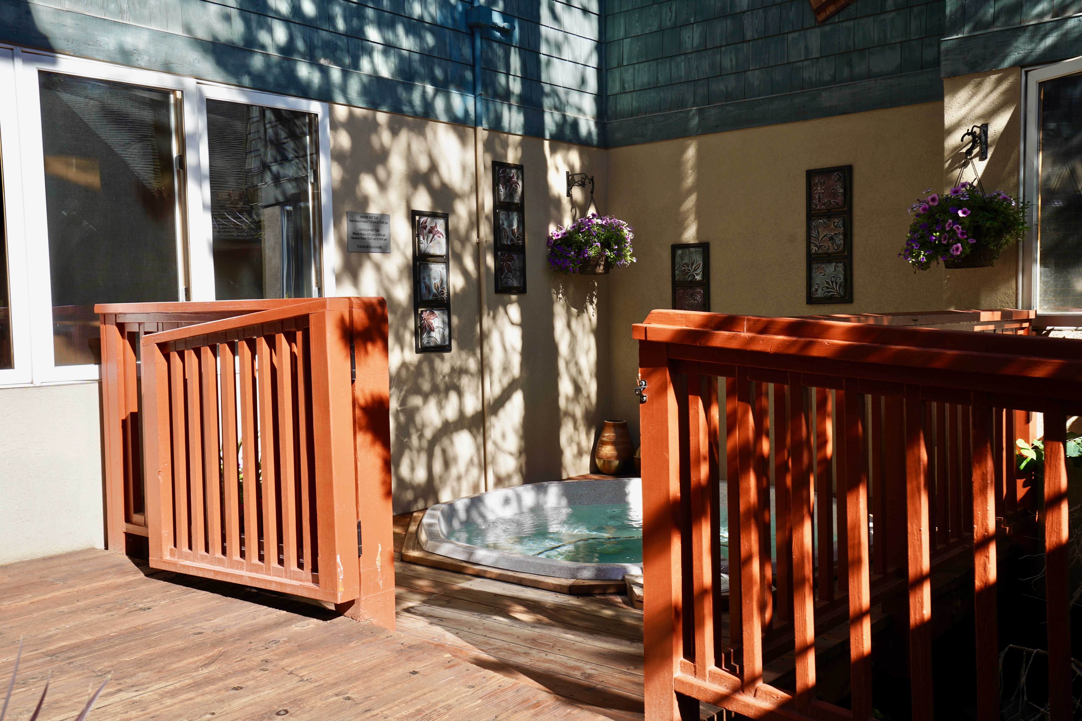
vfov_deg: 37.8
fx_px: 1052
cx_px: 541
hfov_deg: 54.4
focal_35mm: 35
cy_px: 360
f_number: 8
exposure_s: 1/100
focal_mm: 35
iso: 100
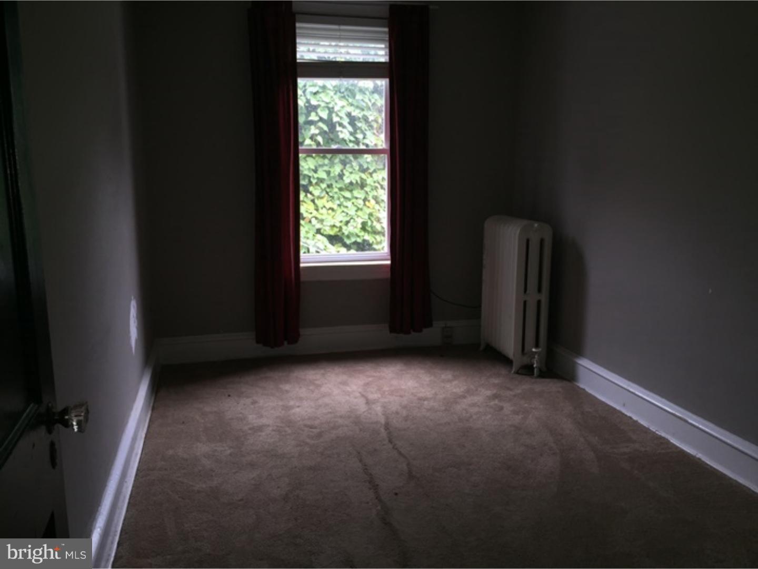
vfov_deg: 48.2
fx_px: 635
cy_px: 284
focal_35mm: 29
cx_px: 379
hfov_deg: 61.7
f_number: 2.2
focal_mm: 4.15
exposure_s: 1/47
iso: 32
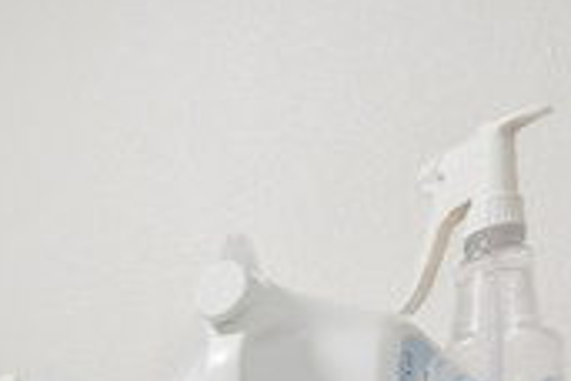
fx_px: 1523
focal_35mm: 96
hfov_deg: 17.0
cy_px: 1054
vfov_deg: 10.8
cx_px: -494
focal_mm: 16
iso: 250
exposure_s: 1/100
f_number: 9
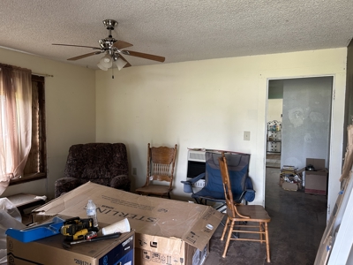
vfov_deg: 53.1
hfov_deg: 67.3
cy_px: 132
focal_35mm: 26
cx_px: 176
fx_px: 265
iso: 125
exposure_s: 1/90
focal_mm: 5.7
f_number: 1.5
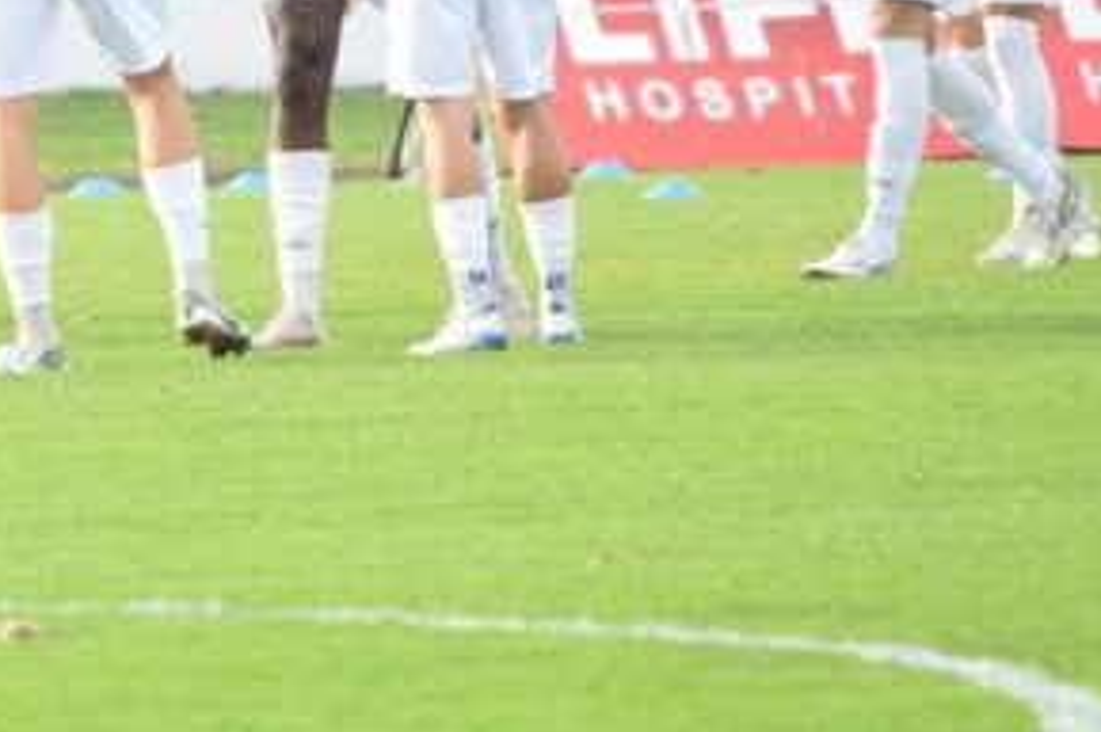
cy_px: -15
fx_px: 30946
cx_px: 84
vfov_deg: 1.4
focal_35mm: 1013
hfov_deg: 2.0
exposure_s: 1/1000
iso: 1600
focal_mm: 280
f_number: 5.6
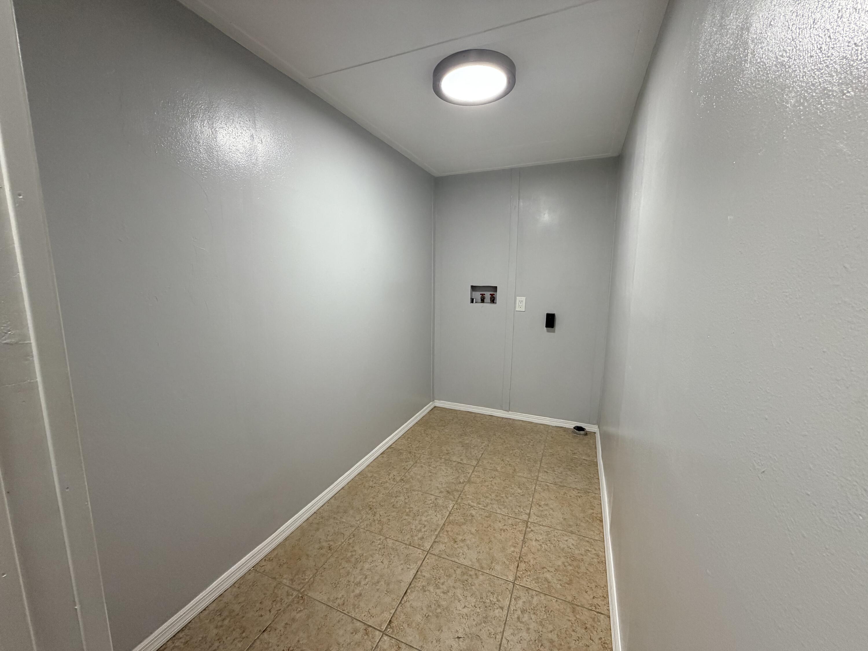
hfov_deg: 102.1
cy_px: 326
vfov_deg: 85.7
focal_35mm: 14
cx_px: 434
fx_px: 351
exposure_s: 1/120
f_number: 2.2
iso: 200
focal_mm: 2.22
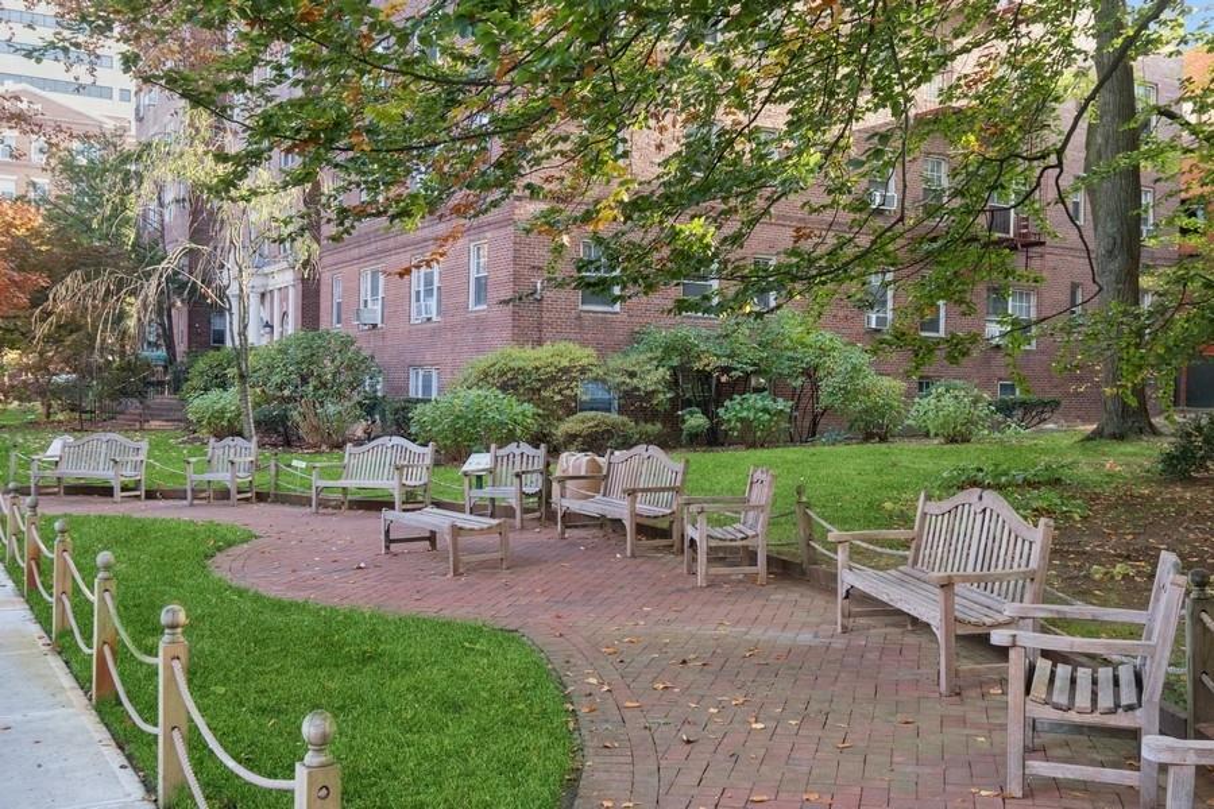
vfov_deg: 36.9
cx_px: 607
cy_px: 404
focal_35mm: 36
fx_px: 1214
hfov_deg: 53.1
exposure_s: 1/25
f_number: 7.1
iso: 400
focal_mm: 24
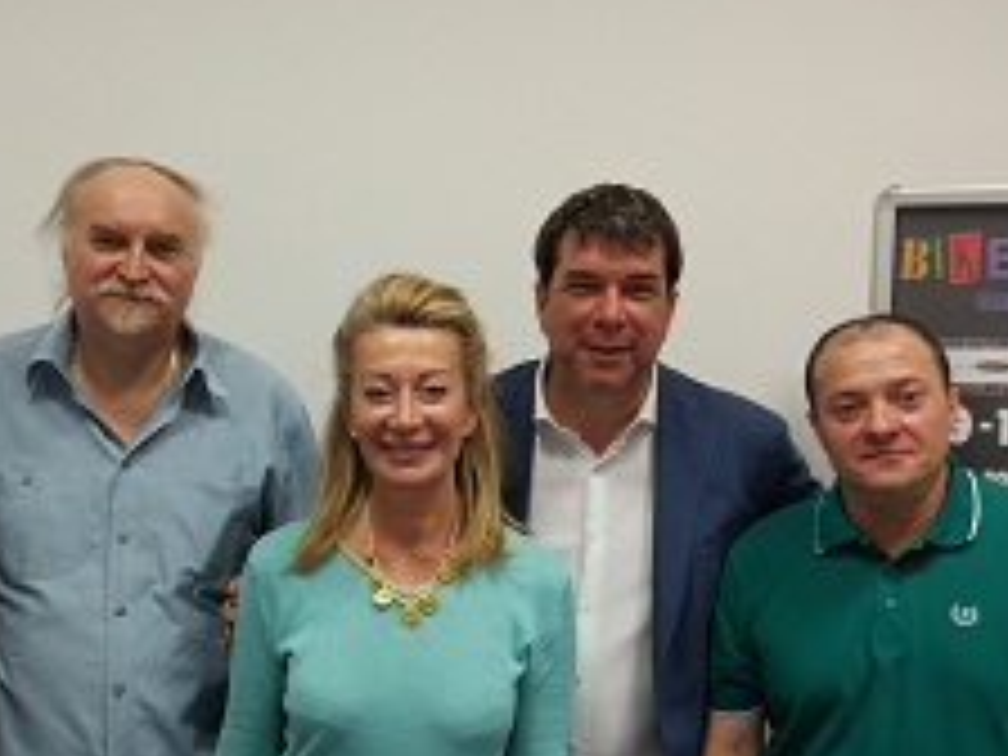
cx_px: 374
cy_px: 468
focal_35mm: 50
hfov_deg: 37.9
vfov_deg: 29.0
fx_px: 1456
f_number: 2
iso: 277
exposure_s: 1/33
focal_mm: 4.26
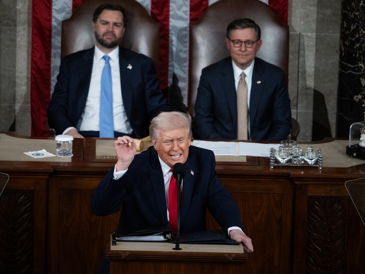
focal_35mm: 376
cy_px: 137
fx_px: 3965
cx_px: 169
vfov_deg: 4.0
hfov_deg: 5.3
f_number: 6.3
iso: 5000
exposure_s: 1/640
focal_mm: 347
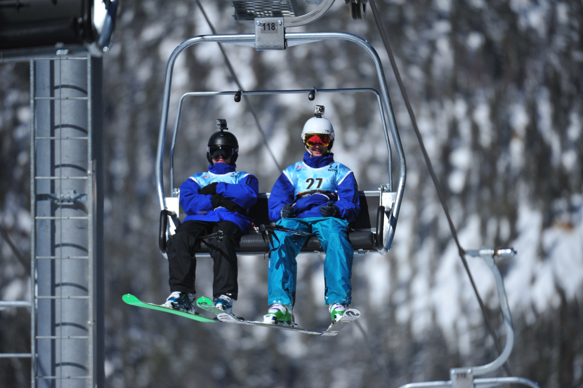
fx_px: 6474
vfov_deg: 3.4
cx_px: 292
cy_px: 194
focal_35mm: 400
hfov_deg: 5.2
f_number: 4
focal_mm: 400
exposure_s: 1/3200
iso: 200
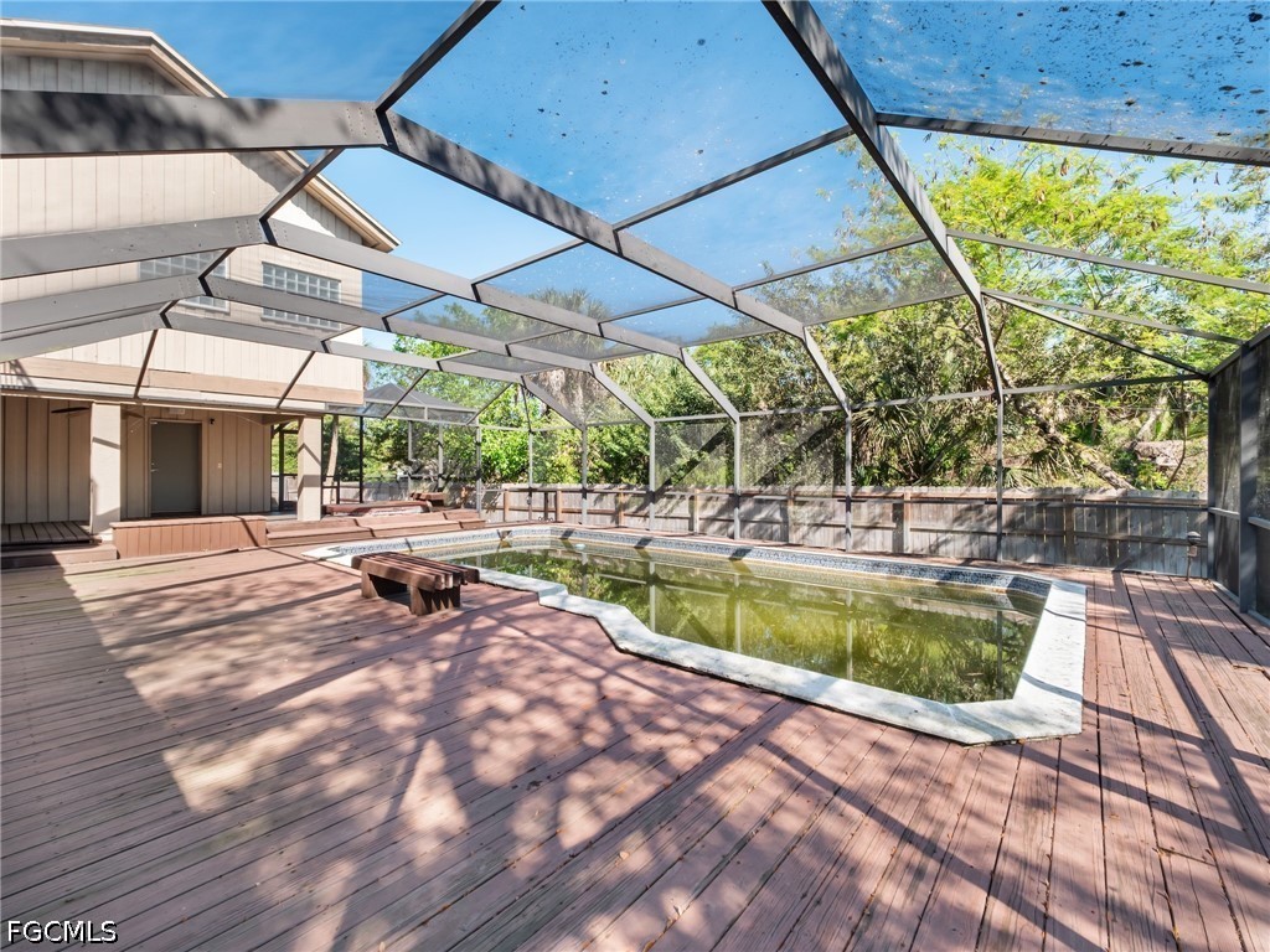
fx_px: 514
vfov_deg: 85.7
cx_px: 635
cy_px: 476
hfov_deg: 102.1
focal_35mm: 14
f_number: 7.1
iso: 200
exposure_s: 1/50
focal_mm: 7
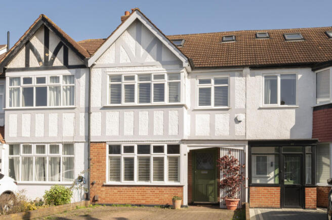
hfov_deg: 88.5
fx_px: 170
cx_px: 166
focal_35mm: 18
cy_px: 110
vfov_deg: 65.8
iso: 200
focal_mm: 18.5
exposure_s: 1/100
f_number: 16
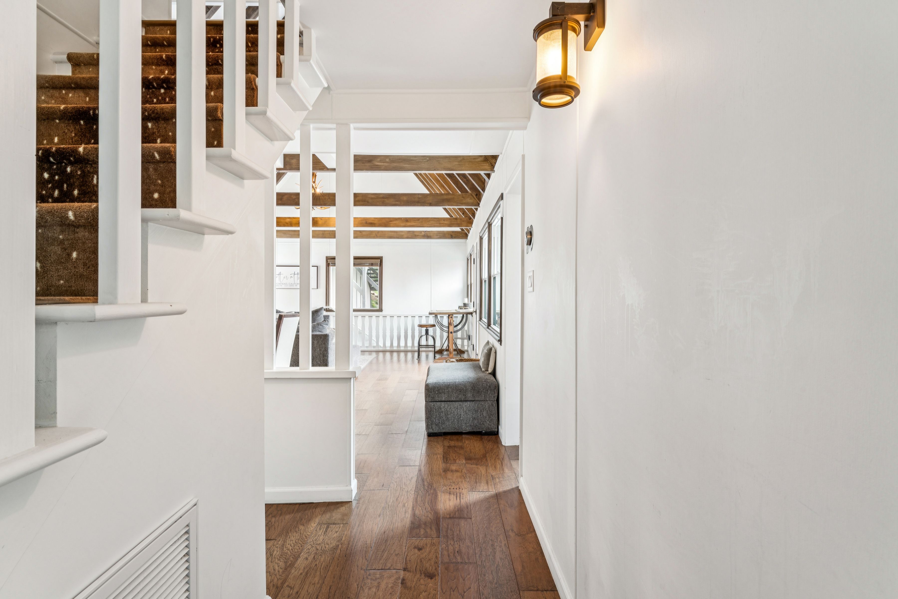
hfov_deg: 91.0
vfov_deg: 68.3
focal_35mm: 18
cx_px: 449
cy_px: 300
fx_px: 442
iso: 100
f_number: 13
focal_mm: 17.7
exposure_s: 1.6
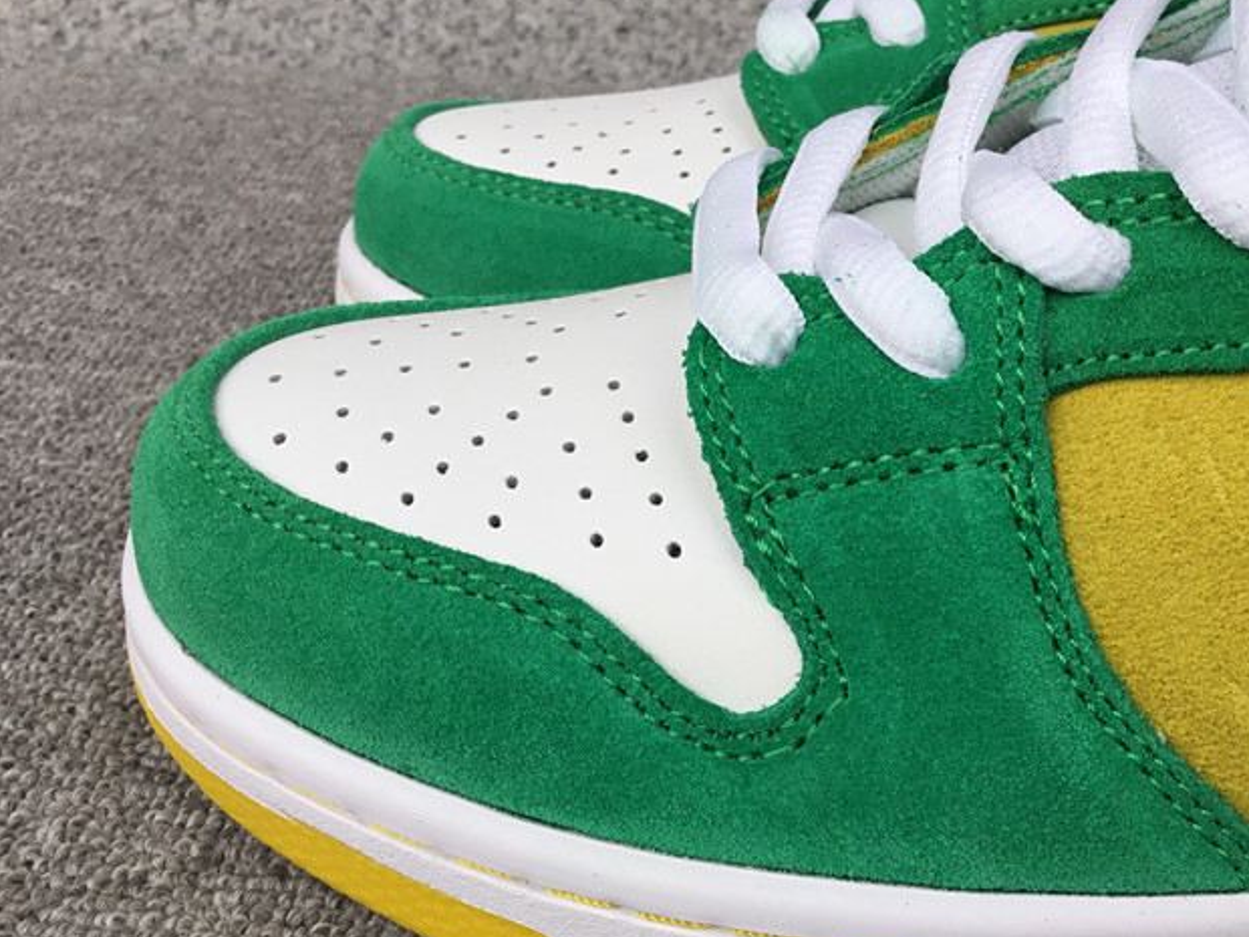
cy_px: 569
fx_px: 1624
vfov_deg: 32.1
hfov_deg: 41.7
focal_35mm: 45
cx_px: 804
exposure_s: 1/185
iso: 25
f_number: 2.4
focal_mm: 3.3
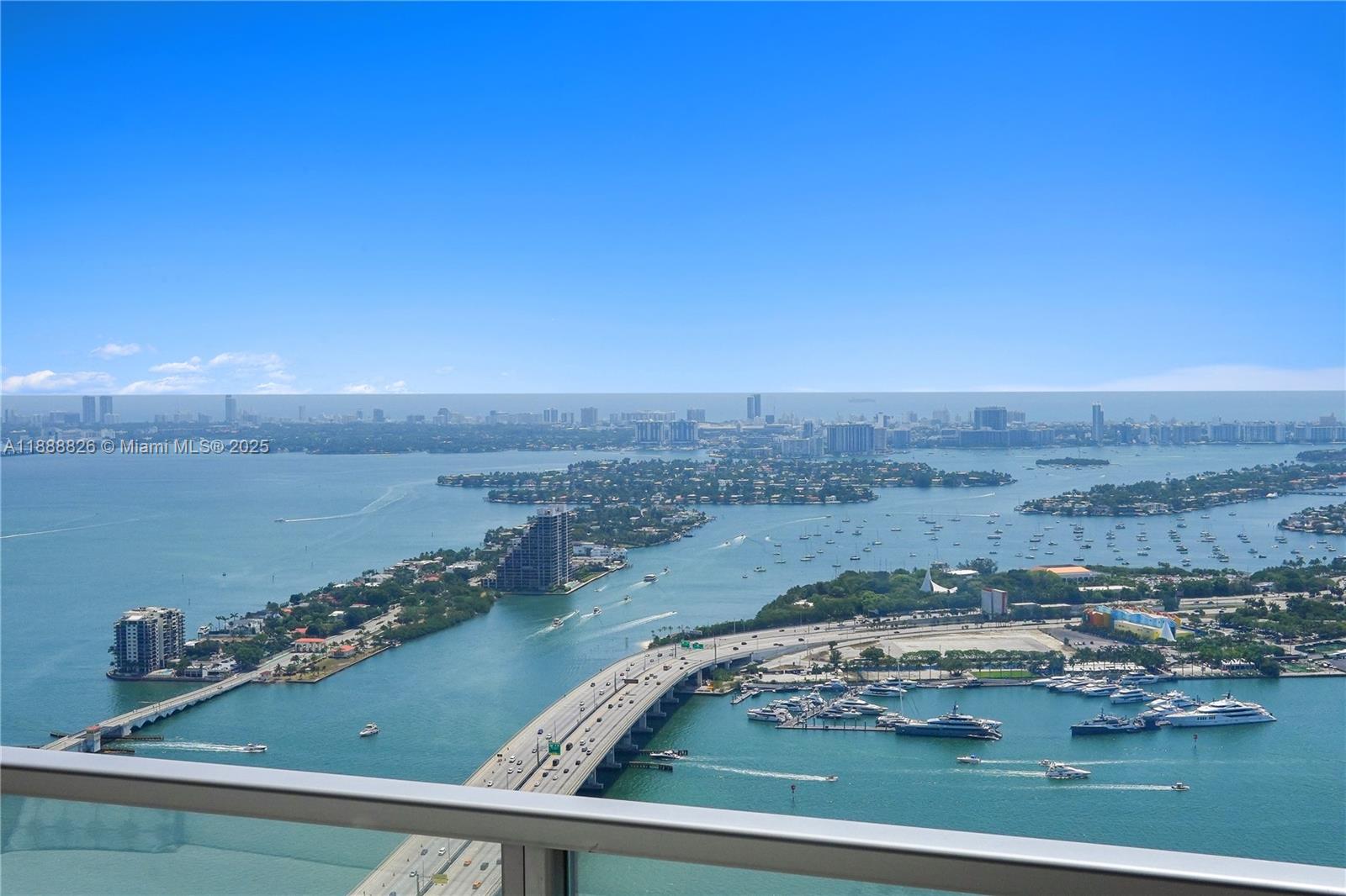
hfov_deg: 43.6
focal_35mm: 45
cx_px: 673
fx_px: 1682
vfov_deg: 29.9
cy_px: 448
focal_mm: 30
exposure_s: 1/1250
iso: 250
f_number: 14
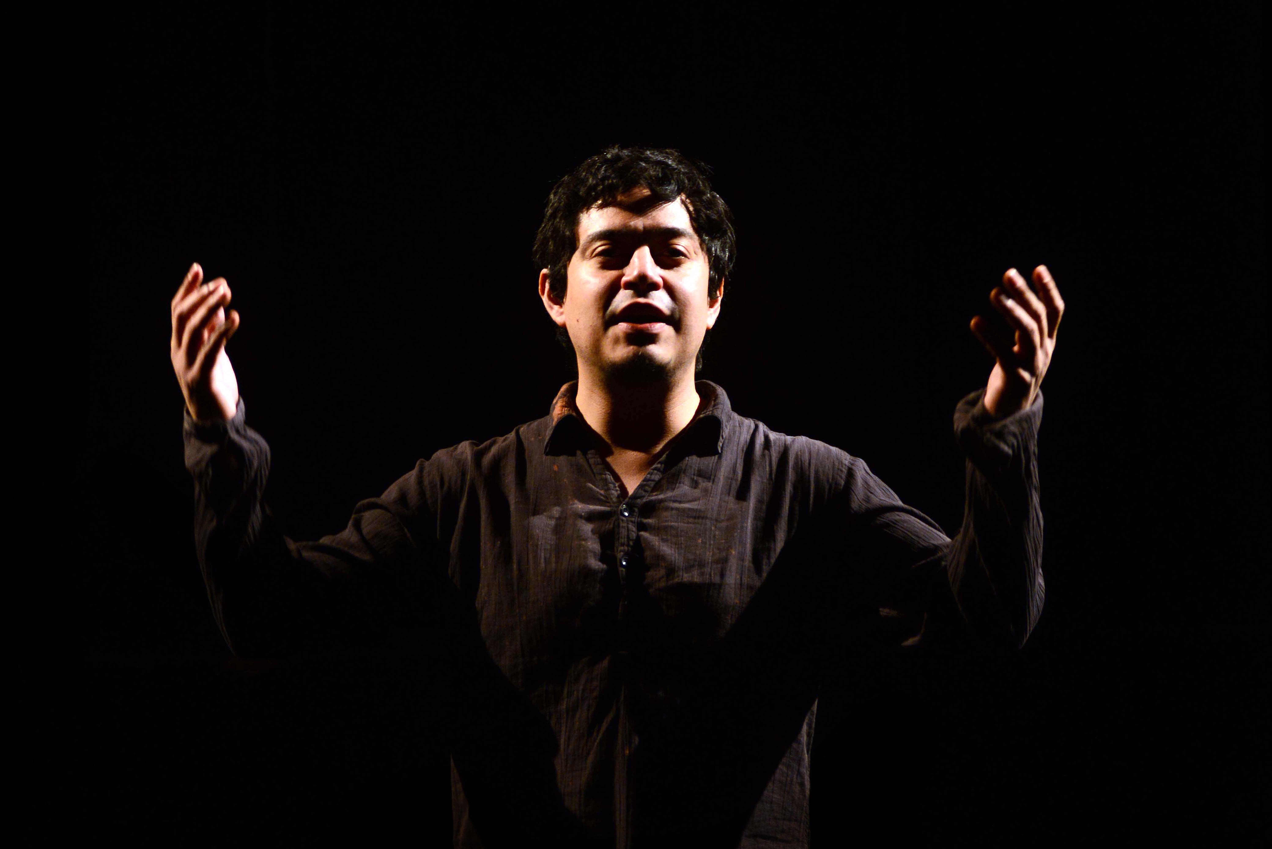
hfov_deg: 23.6
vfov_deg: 15.9
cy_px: 424
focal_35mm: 86
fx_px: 3040
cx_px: 636
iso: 1600
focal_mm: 86
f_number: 2.8
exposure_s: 1/60
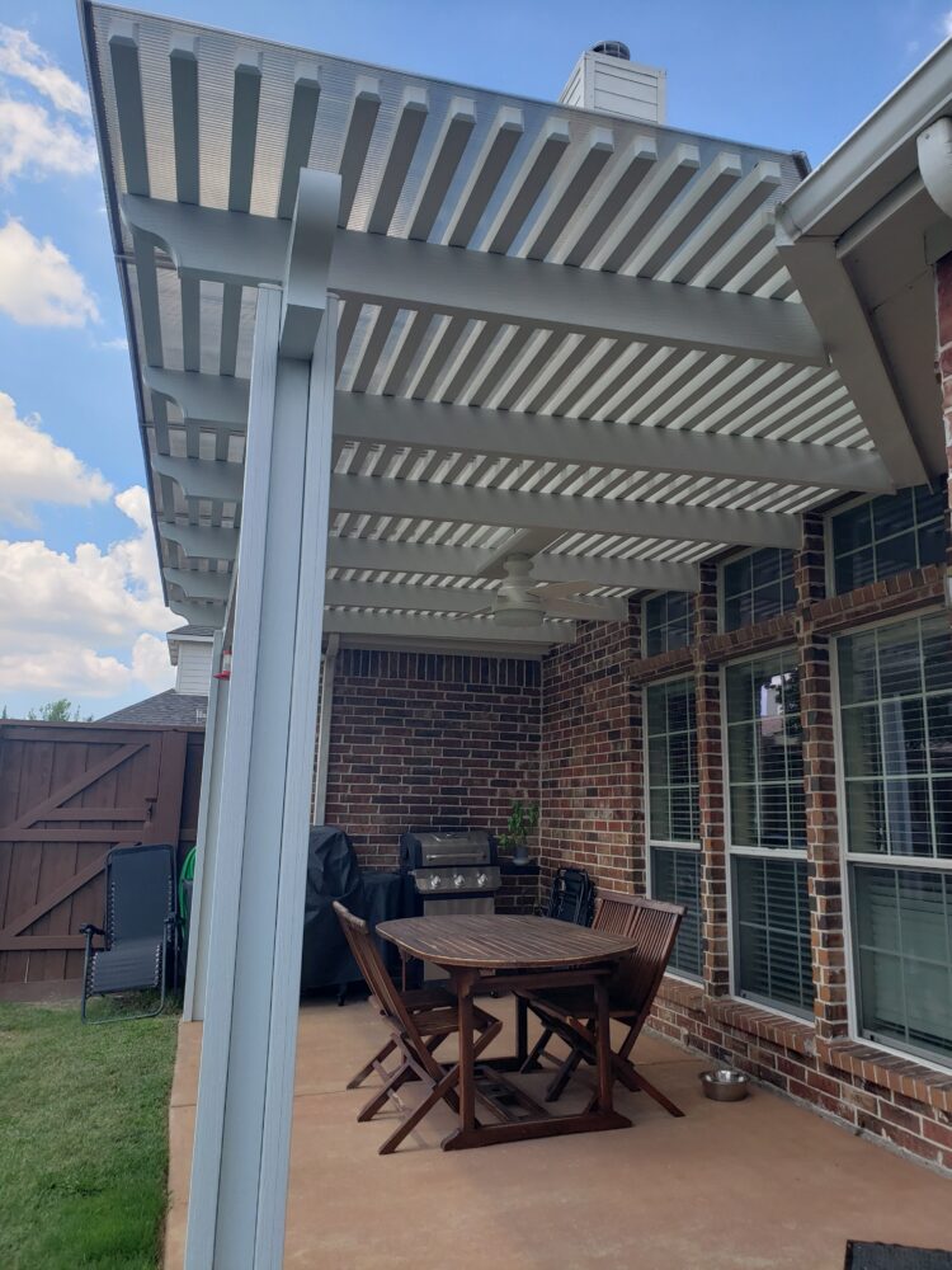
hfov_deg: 53.1
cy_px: 635
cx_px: 476
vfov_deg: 67.3
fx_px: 953
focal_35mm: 26
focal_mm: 4.3
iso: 50
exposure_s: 1/904
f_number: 2.4
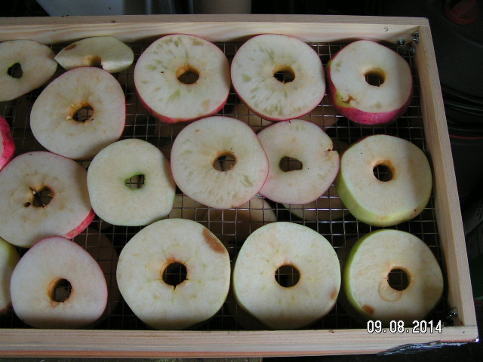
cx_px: 242
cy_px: 181
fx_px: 530
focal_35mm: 38
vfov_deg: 37.7
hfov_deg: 49.0
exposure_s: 1/40
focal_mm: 5.8
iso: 100
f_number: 2.8
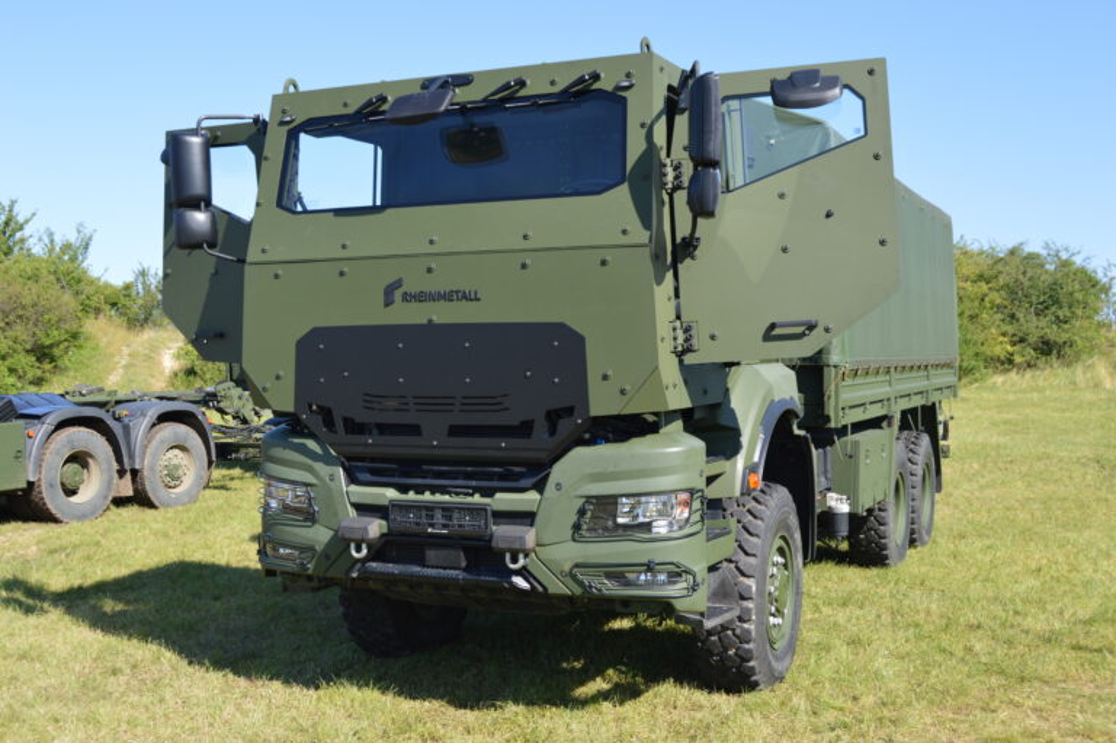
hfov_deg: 49.6
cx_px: 558
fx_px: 1208
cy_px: 372
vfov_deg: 34.2
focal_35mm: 39
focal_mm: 26
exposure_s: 1/160
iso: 100
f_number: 6.3
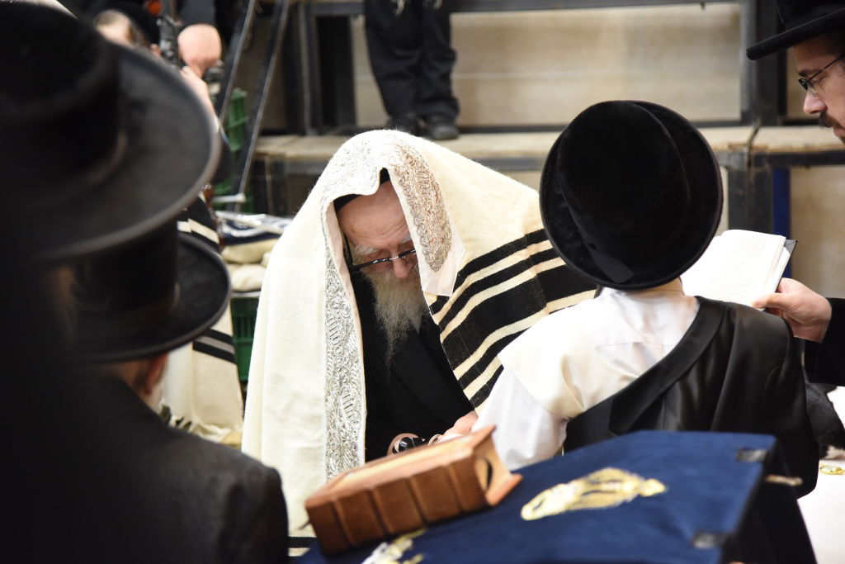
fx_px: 2465
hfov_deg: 19.5
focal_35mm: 105
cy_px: 282
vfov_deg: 13.0
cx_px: 422
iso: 2500
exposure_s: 1/100
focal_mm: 105
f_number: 4.5
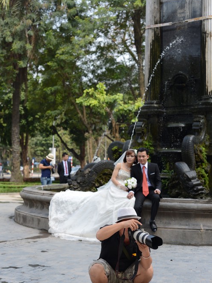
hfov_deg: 26.6
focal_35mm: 55
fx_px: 449
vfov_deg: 34.9
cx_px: 107
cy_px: 159
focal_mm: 50
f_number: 4
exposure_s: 1/400
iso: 100
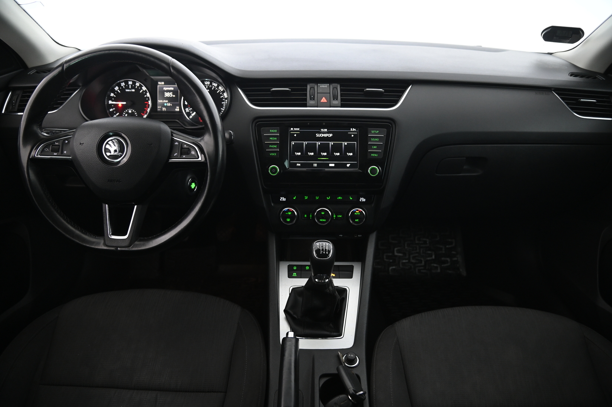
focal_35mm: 24
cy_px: 204
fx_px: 408
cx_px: 306
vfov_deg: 53.1
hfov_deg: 73.8
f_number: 4
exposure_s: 1/15
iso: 2000
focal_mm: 24
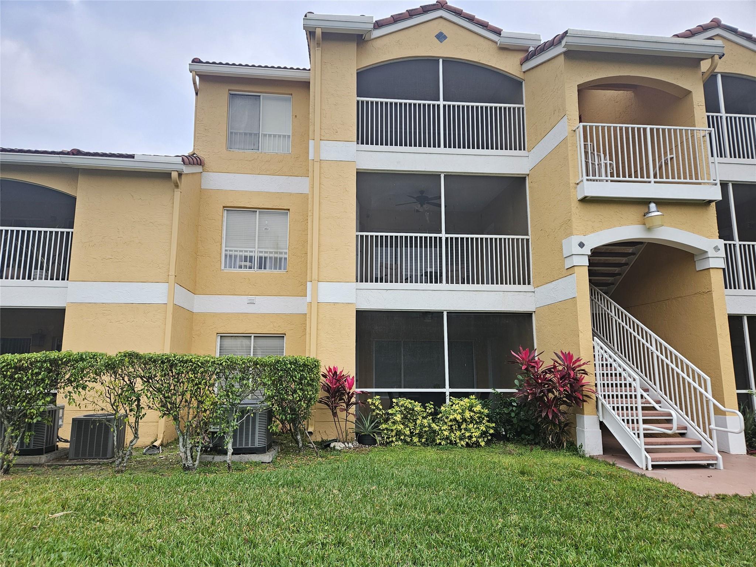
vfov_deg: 58.9
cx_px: 378
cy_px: 284
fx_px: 502
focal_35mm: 23
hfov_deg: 73.9
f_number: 1.8
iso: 32
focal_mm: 5.4
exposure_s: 1/120
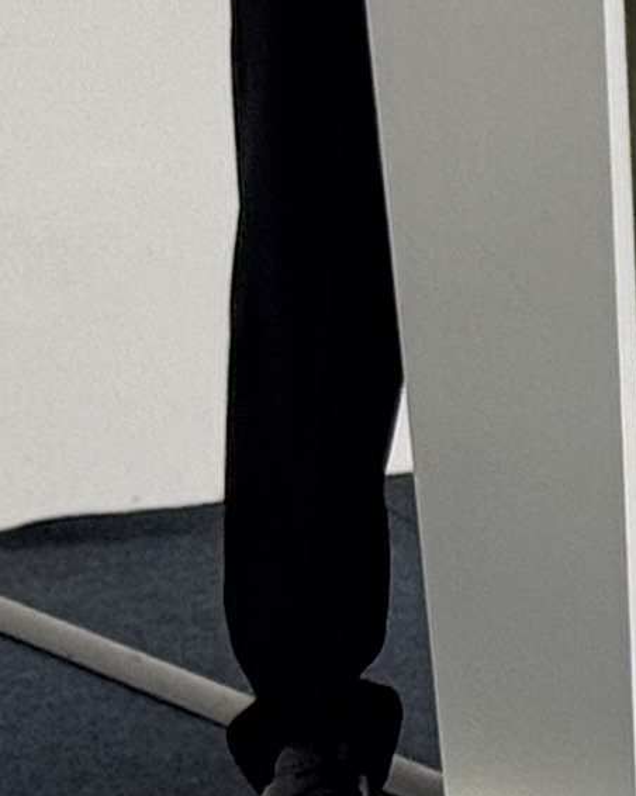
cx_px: 2015
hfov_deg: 4.4
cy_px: -596
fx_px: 7867
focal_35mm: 334
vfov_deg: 5.7
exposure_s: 1/50
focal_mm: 6.76
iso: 80
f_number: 1.78
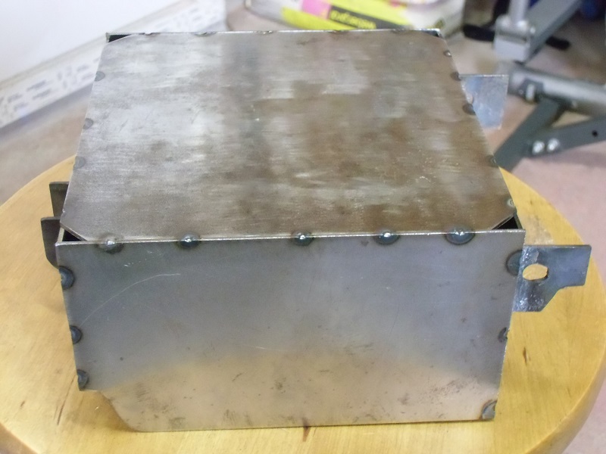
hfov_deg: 36.8
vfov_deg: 28.0
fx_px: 910
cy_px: 227
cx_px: 303
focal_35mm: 52
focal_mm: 9.16
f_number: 4.3
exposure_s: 1/15
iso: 800
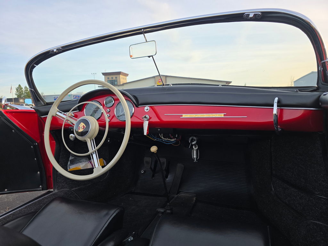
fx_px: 218
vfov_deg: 58.9
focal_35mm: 23
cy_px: 123
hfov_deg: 73.9
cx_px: 164
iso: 25
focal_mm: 6.3
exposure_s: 1/359
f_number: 1.7
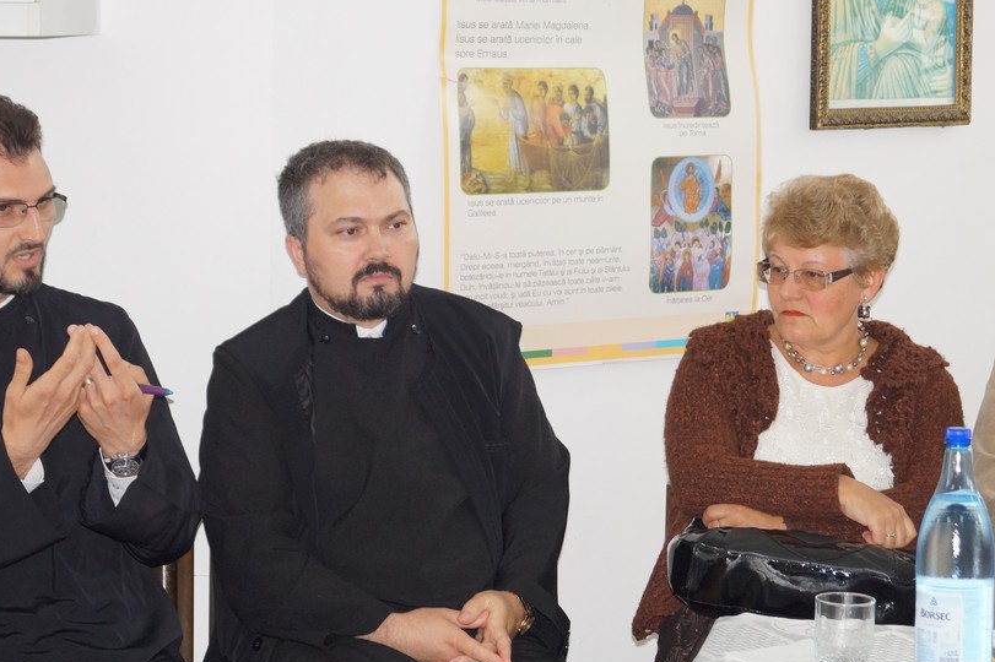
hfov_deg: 18.4
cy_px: 205
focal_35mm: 111
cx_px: 553
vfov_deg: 12.3
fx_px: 3067
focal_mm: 50
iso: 800
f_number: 5.6
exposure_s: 1/160
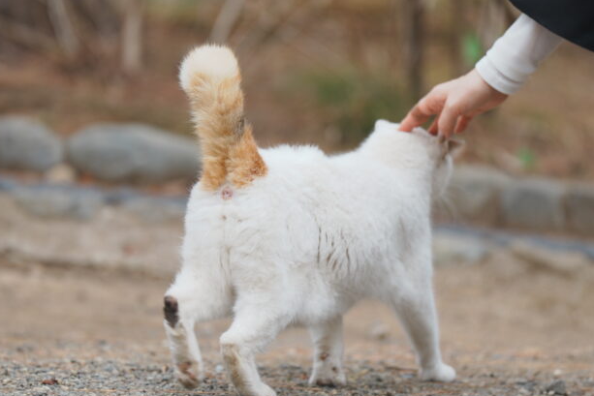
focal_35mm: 334
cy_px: 166
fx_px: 5512
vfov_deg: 4.1
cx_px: 302
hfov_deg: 6.2
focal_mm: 200
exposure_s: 1/200
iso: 100
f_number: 2.8
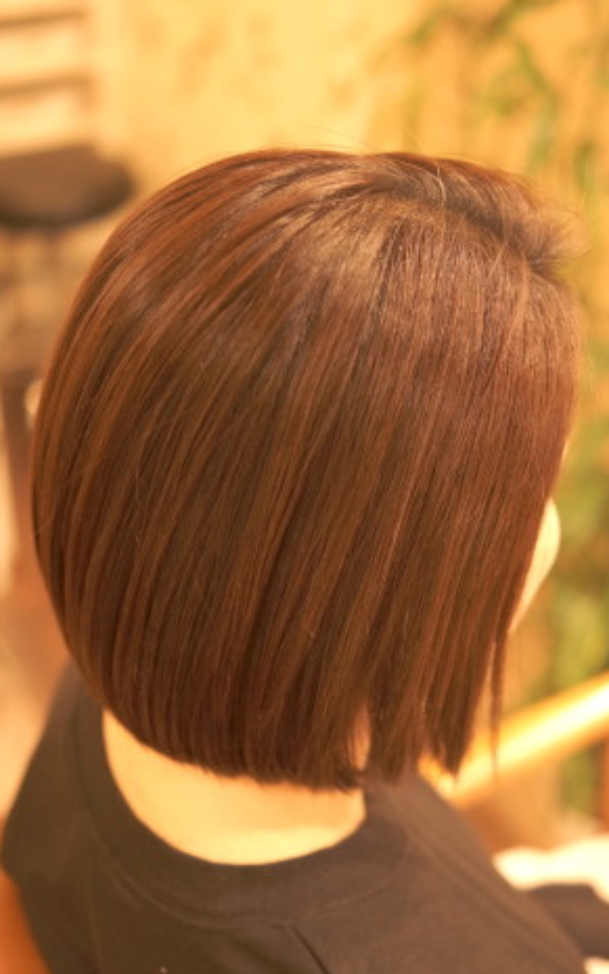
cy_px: 515
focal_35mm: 58
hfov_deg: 22.6
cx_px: 326
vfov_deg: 35.3
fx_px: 1527
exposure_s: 1/200
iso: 800
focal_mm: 35
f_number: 2.2
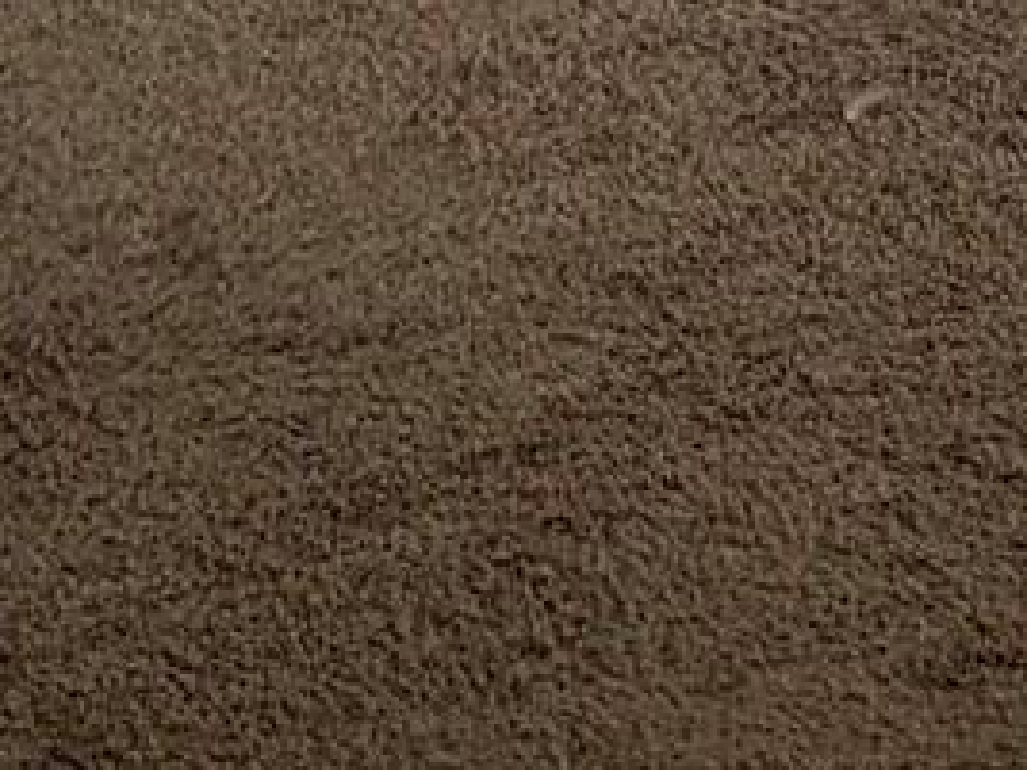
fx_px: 3175
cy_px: -1421
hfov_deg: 17.5
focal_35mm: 107
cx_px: 1257
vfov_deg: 10.5
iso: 200
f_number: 2.2
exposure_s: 1/120
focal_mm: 2.22
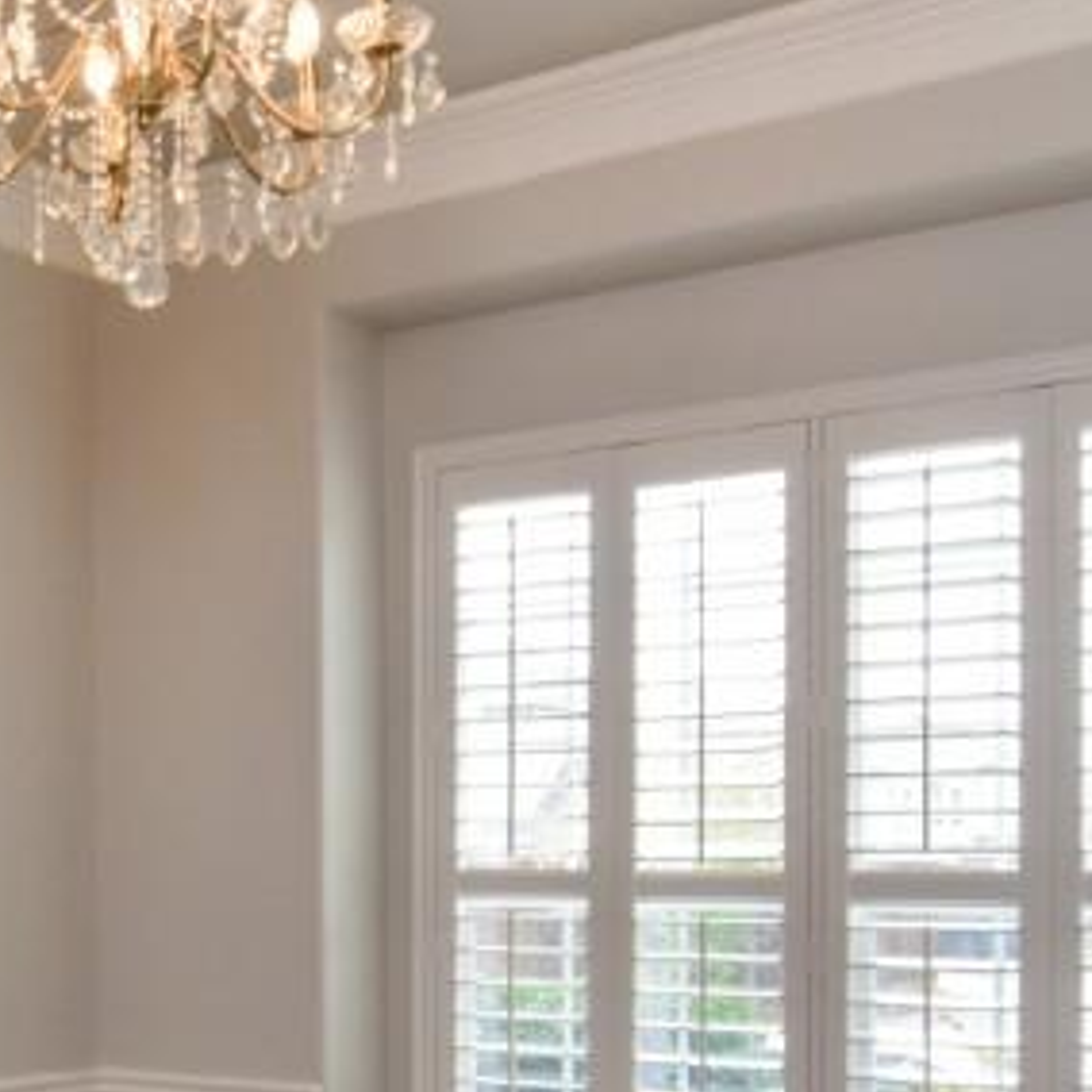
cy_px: 871
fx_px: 1803
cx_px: 15
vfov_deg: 32.8
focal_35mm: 51
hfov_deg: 31.3
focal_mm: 11
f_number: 6.3
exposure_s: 1/80
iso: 400
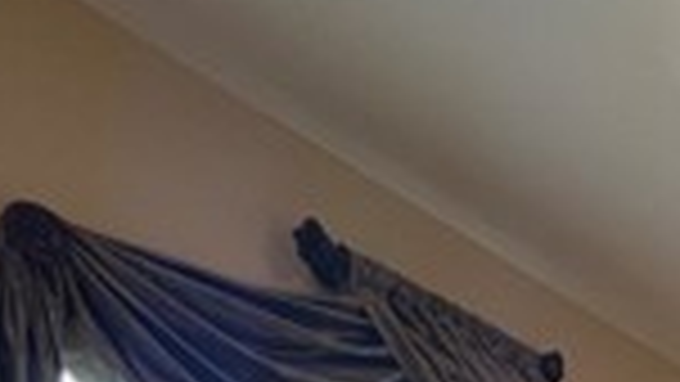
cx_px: 1013
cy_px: 1047
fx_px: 1082
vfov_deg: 12.5
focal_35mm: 60
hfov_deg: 26.0
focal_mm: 1.57
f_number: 1.8
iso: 200
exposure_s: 1/60
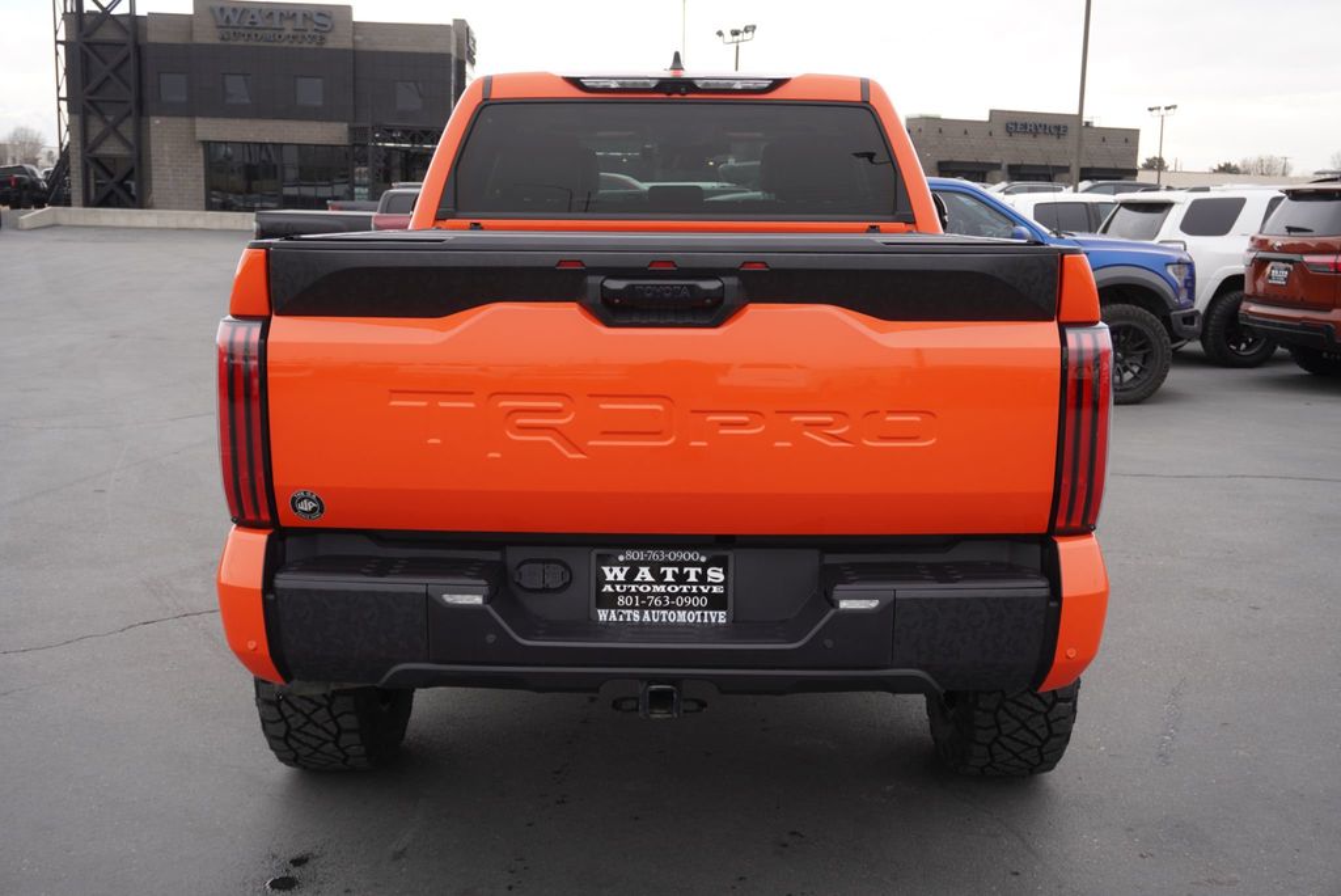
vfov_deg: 35.5
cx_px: 670
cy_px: 448
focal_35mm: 38
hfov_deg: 51.3
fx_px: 1398
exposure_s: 1/100
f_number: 5.6
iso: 100
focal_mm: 25
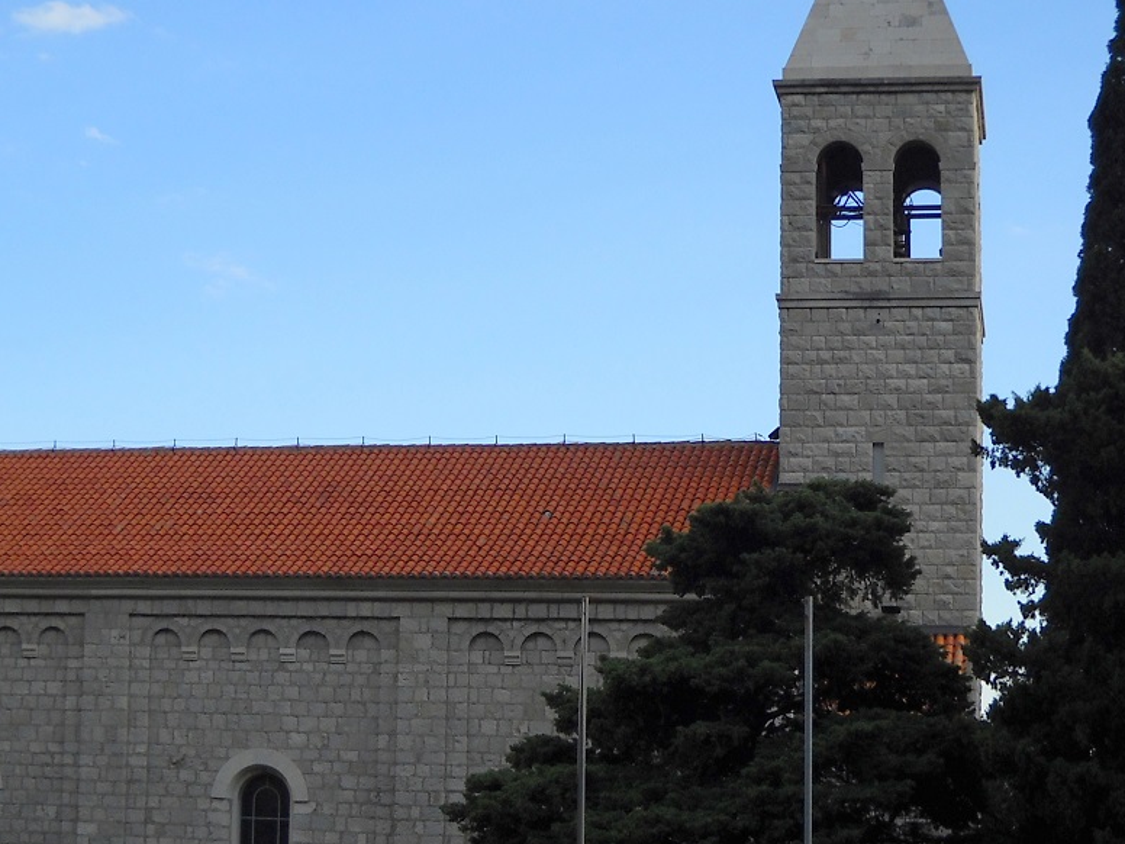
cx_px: 505
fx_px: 2242
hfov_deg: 28.1
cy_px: 548
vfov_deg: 21.2
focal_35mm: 69
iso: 64
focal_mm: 6.72
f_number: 5.5
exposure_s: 1/154
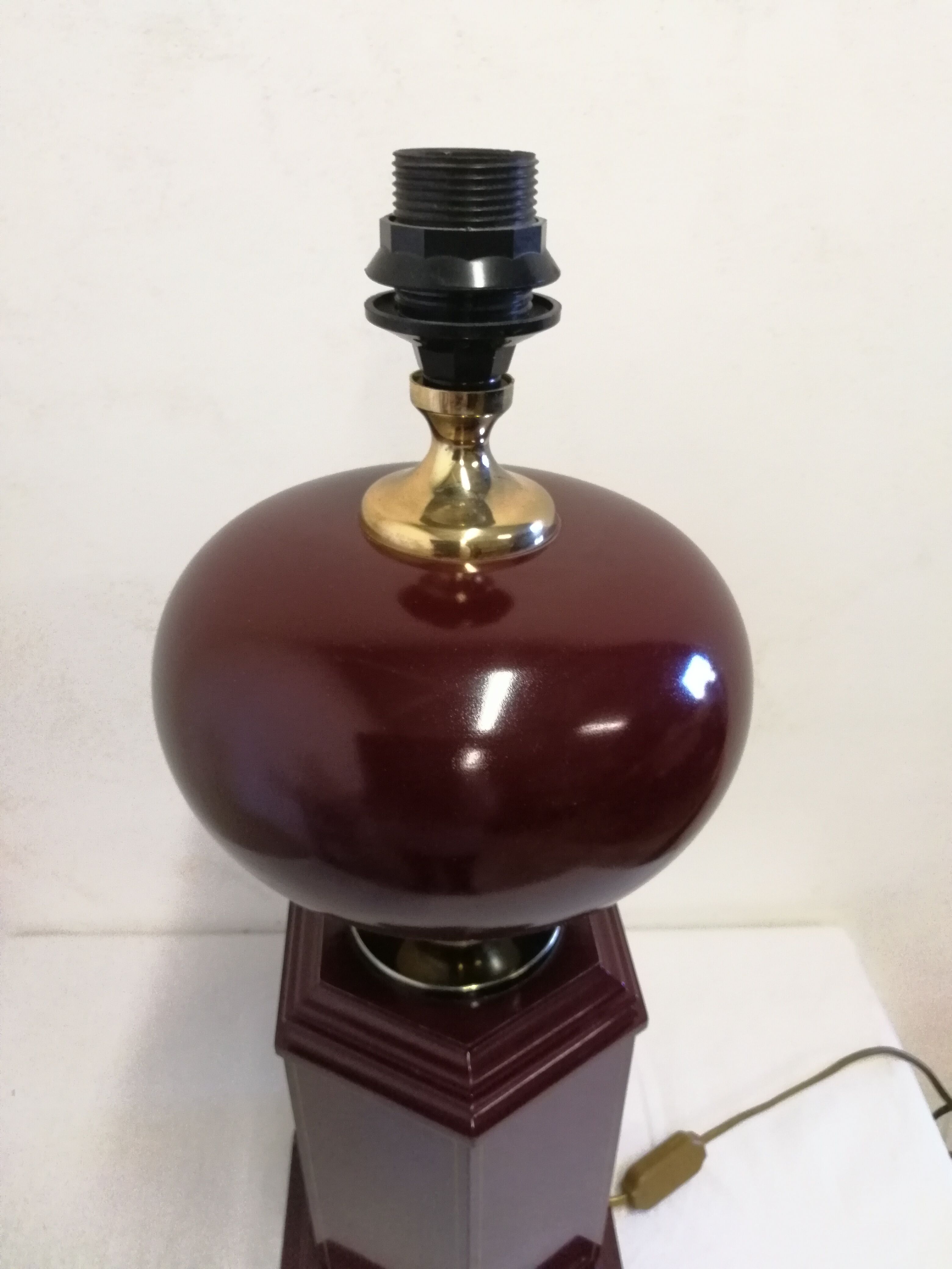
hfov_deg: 56.8
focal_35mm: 24
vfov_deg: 71.6
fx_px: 880
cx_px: 476
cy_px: 634
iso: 125
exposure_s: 1/50
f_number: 2.2
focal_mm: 2.38
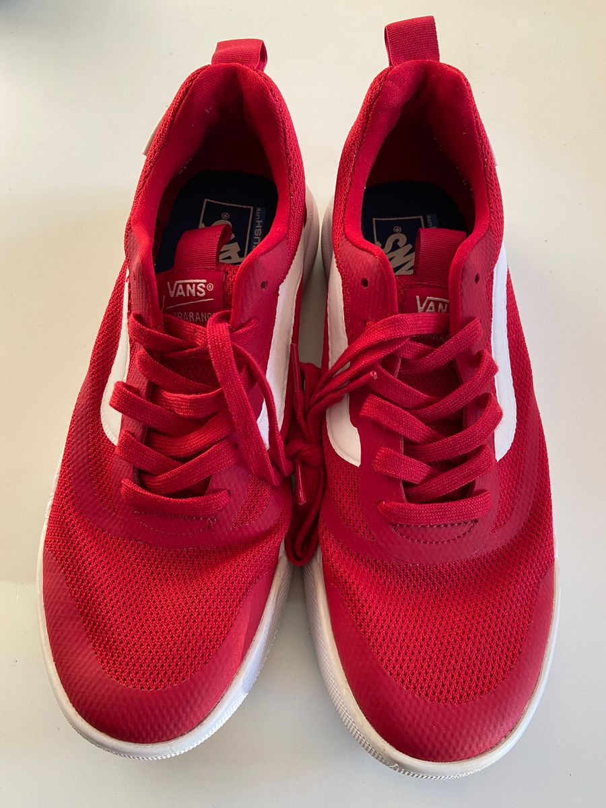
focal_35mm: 26
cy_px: 404
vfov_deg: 67.3
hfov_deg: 53.1
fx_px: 607
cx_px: 303
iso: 125
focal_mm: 4.25
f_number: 1.8
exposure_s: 1/94
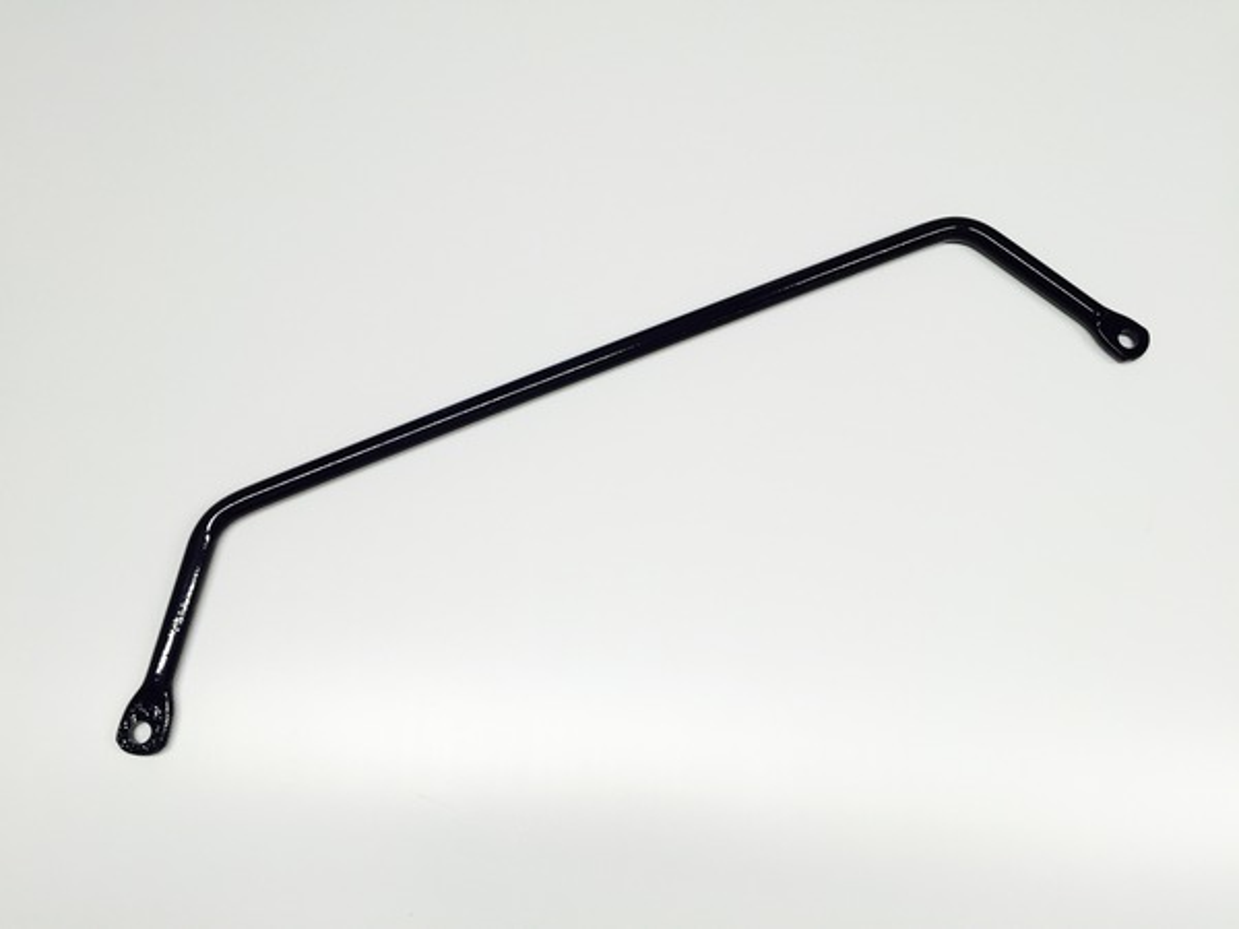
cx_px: 620
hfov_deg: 61.7
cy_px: 464
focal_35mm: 29
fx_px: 1038
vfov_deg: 48.2
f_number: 2.2
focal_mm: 4.15
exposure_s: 1/50
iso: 40
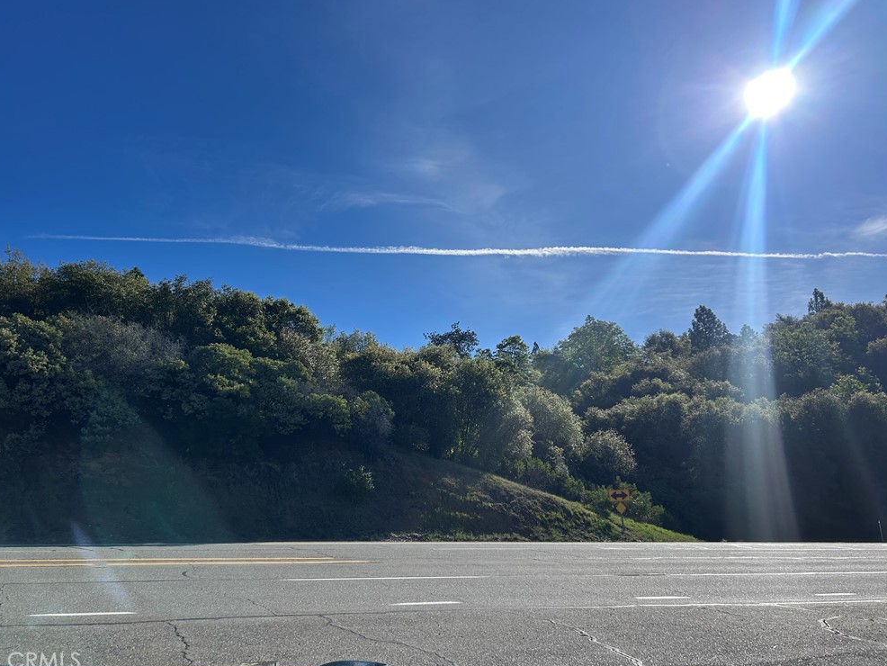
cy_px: 328
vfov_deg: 51.4
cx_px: 437
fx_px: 692
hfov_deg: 65.3
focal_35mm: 27
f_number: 1.5
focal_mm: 5.7
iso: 50
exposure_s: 1/6579
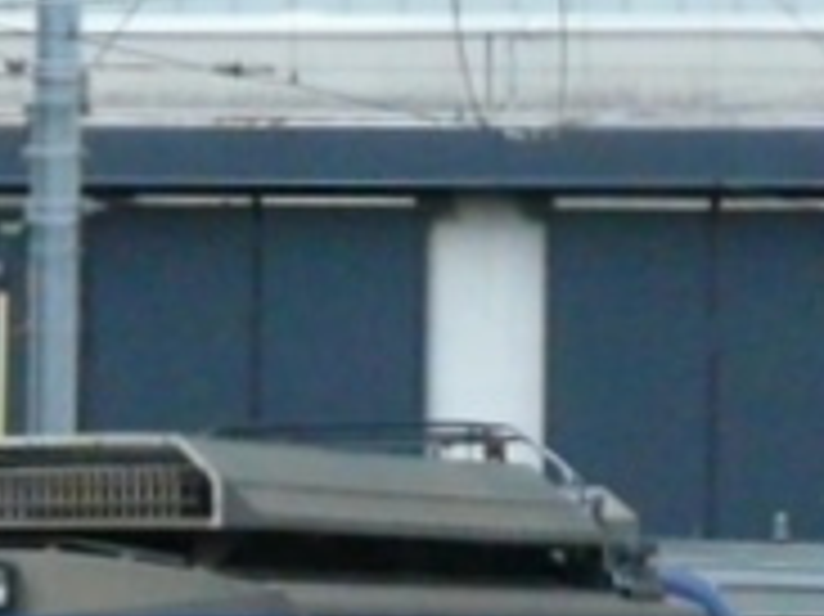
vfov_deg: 1.5
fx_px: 23313
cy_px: 890
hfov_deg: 2.0
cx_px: 441
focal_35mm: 980
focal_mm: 29.4
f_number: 3.6
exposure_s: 1/250
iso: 500
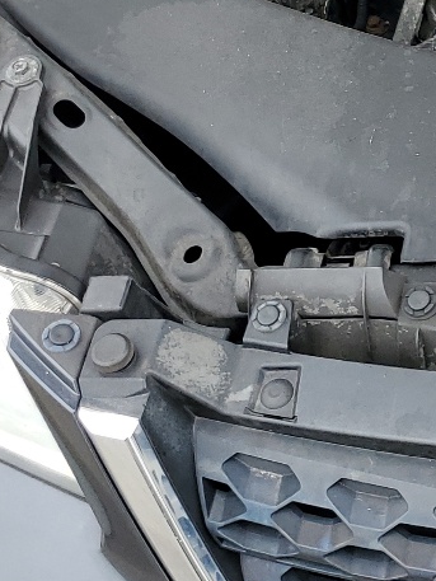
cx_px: 814
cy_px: -8
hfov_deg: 14.2
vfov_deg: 20.8
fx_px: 1528
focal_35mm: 91
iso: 50
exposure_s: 1/333
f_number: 1.5
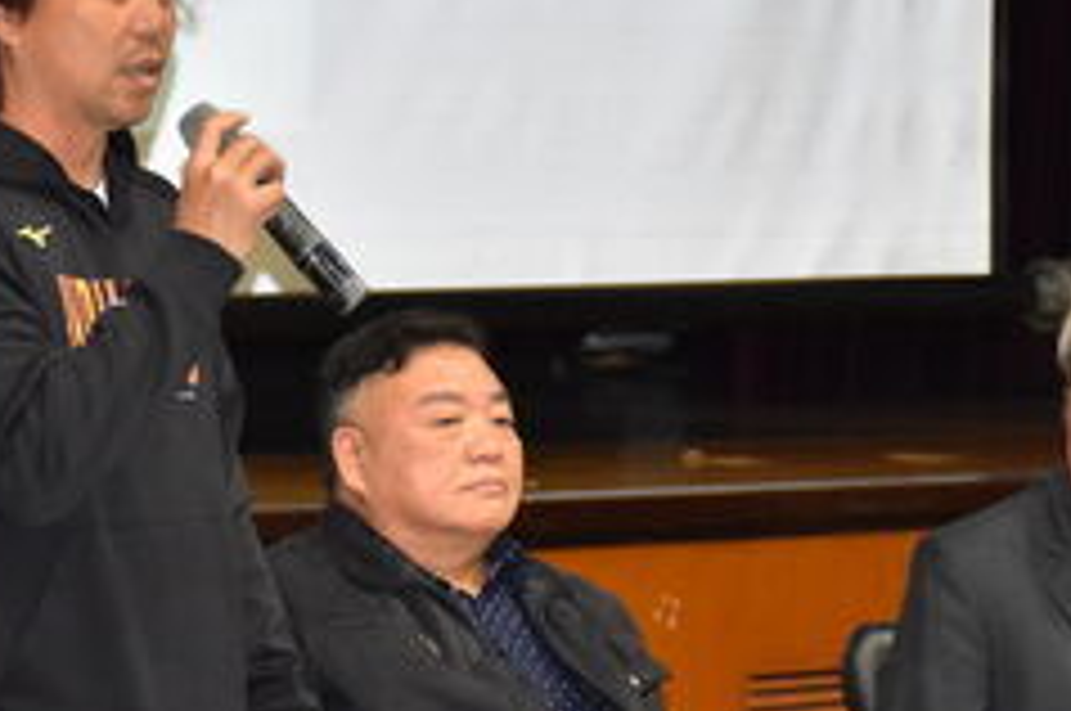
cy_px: 346
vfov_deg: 5.2
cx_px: 490
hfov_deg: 7.8
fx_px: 7873
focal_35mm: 265
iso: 800
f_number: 5
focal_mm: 70
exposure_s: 1/60
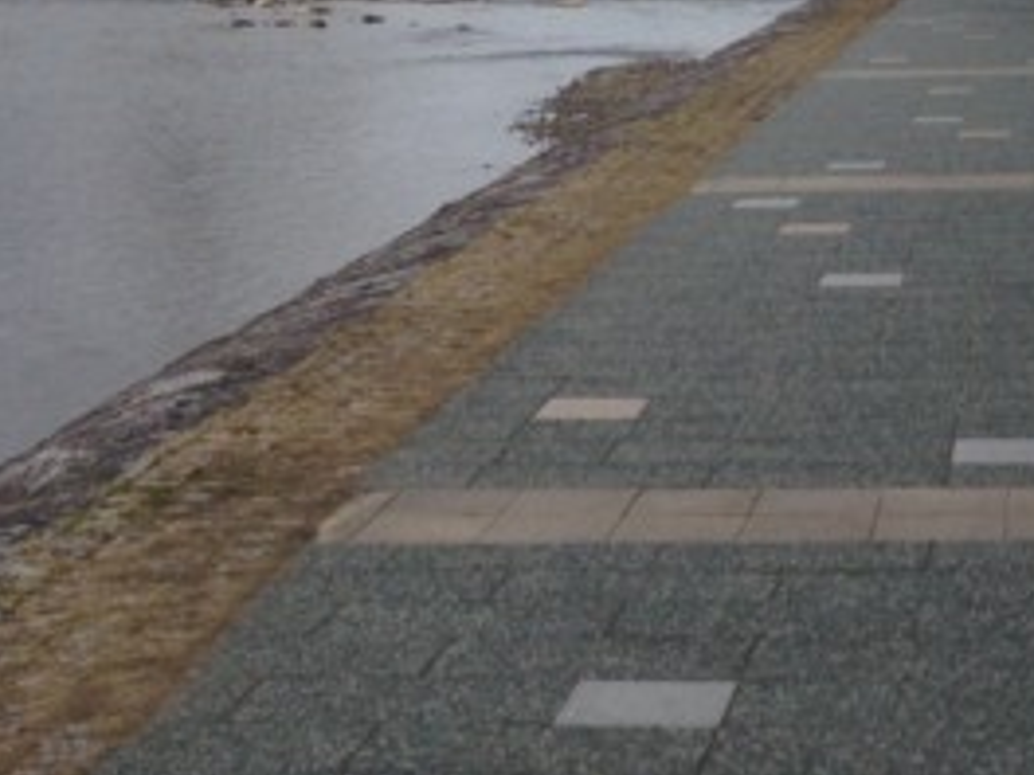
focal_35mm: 100
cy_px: 231
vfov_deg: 14.8
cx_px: 650
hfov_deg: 19.6
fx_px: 2987
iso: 50
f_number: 2.4
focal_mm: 4.12
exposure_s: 1/1391
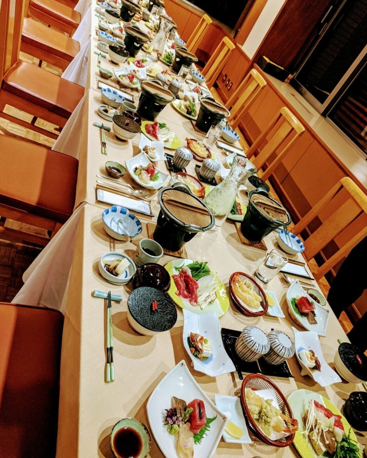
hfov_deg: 51.5
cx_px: 187
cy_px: 236
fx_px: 380
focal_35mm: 28
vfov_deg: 62.2
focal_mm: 4.67
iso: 545
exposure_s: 1/30
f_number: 2
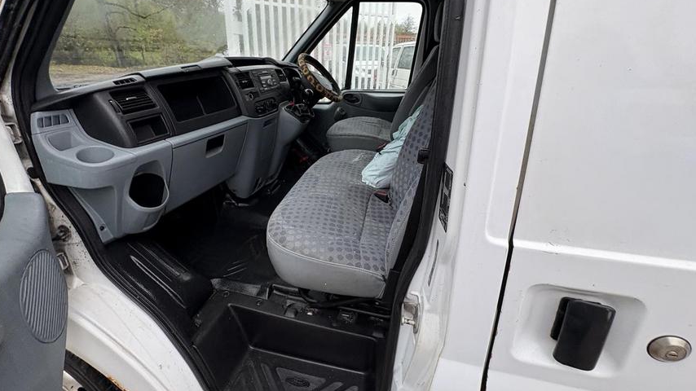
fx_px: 295
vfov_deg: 66.5
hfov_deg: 99.4
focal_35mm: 16
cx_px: 346
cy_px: 158
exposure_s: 1/99
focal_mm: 2.22
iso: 64
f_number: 2.2
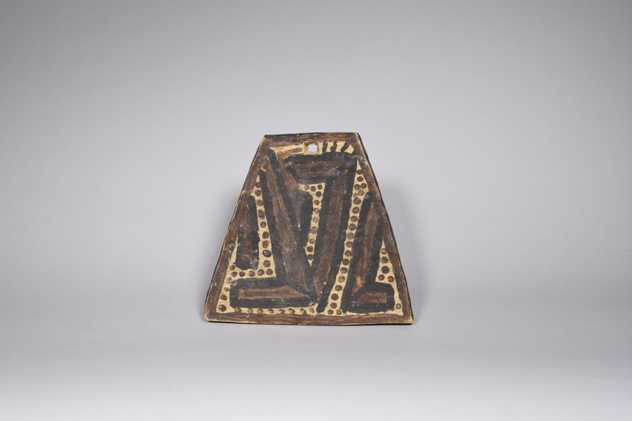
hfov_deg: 41.1
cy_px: 210
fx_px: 842
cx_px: 316
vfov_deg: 28.1
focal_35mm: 48
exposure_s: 1/100
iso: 400
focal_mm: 32
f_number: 13
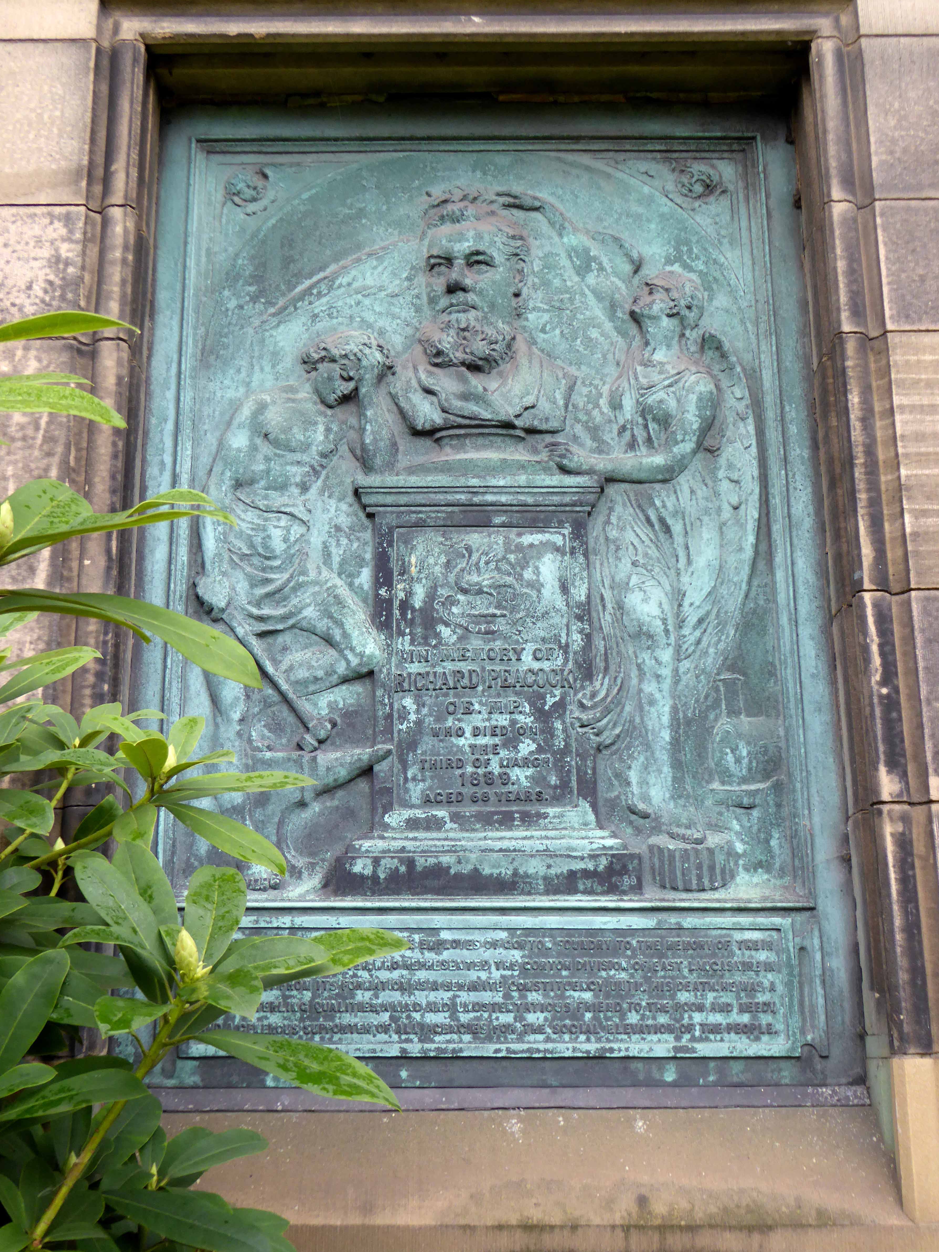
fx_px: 1447
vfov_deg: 46.8
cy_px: 615
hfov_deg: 36.0
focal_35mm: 40
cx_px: 478
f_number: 3.7
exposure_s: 1/60
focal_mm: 6.7
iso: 125
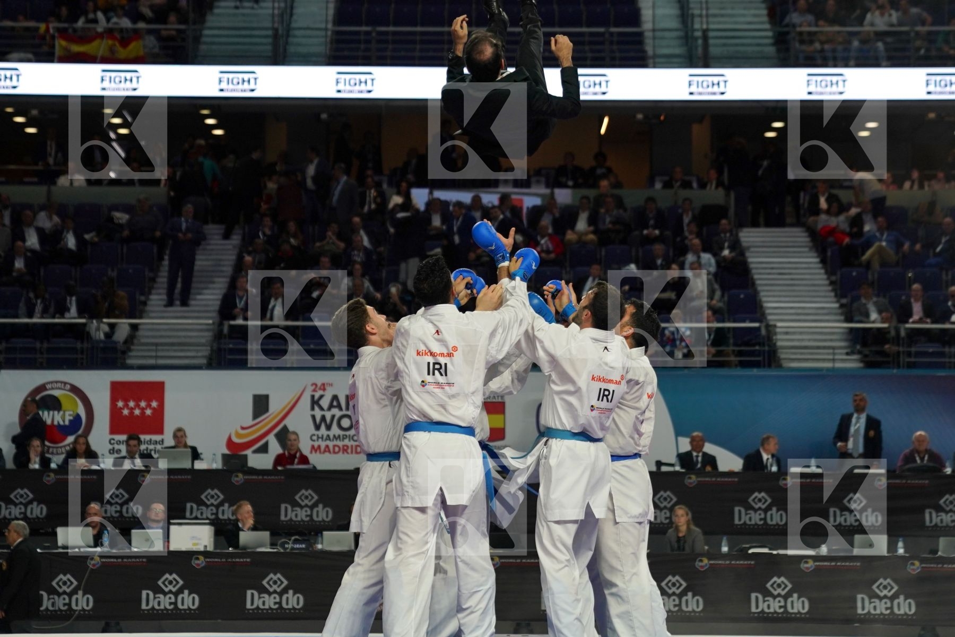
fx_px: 2653
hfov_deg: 20.4
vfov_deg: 13.7
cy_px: 318
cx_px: 478
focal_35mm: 100
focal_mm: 67
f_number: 2.8
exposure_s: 1/500
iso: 400
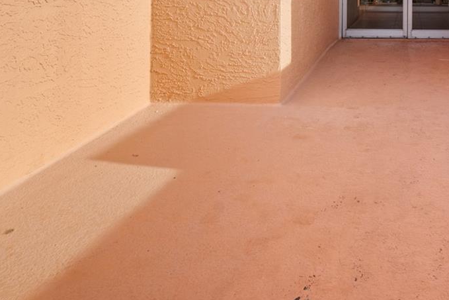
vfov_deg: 34.3
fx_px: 412
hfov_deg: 50.3
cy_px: -34
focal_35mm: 33
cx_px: 410
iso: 250
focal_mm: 14
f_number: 6.3
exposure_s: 1/100
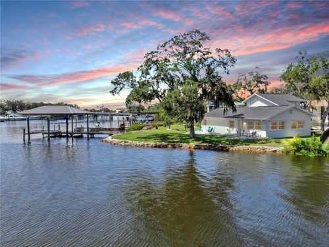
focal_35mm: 24
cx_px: 164
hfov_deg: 71.6
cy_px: 124
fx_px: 228
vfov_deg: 56.8
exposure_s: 1/800
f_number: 2.8
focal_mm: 4.39
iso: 100
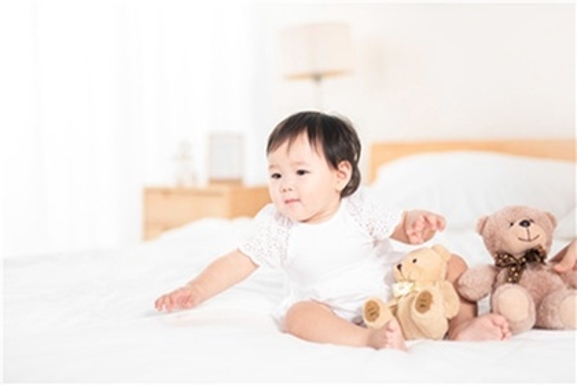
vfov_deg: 27.0
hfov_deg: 39.6
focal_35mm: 50
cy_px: 192
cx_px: 288
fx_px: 801
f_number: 1.4
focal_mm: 50
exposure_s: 1/800
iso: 200
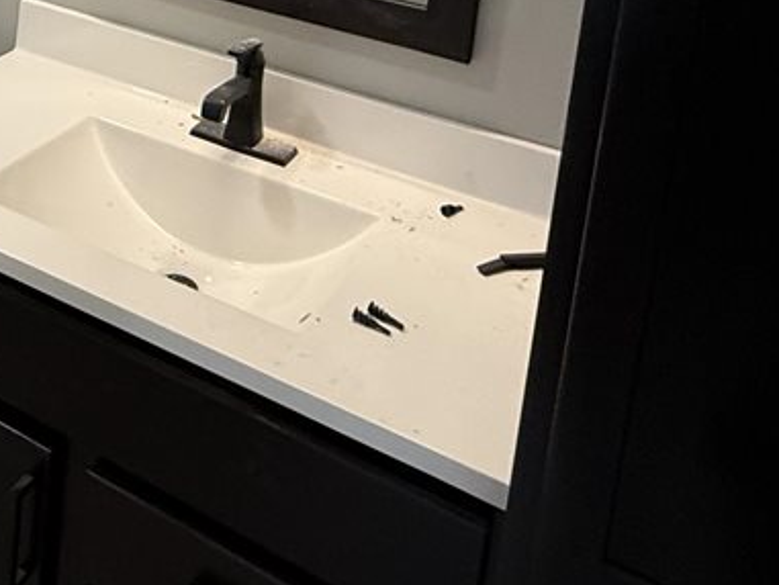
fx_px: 1058
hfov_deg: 37.0
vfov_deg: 26.2
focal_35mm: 47
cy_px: -178
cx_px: 35
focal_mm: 2.22
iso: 250
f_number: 2.2
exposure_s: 1/120
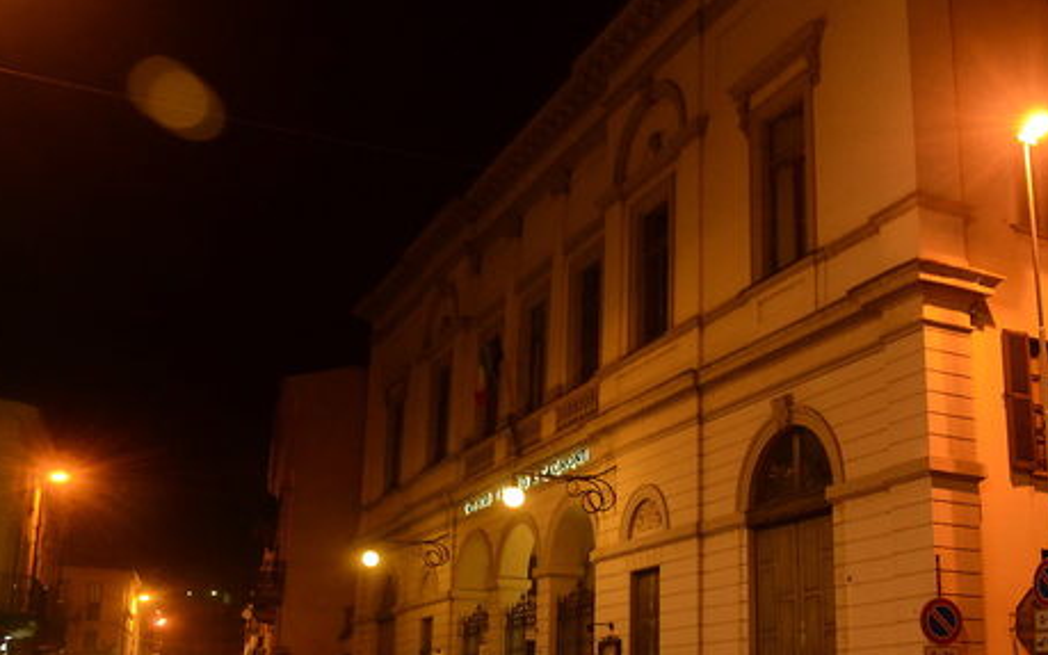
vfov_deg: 31.7
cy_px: 438
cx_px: 669
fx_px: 1143
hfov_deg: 48.7
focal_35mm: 40
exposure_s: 1/25
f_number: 5
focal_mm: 20
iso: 1600
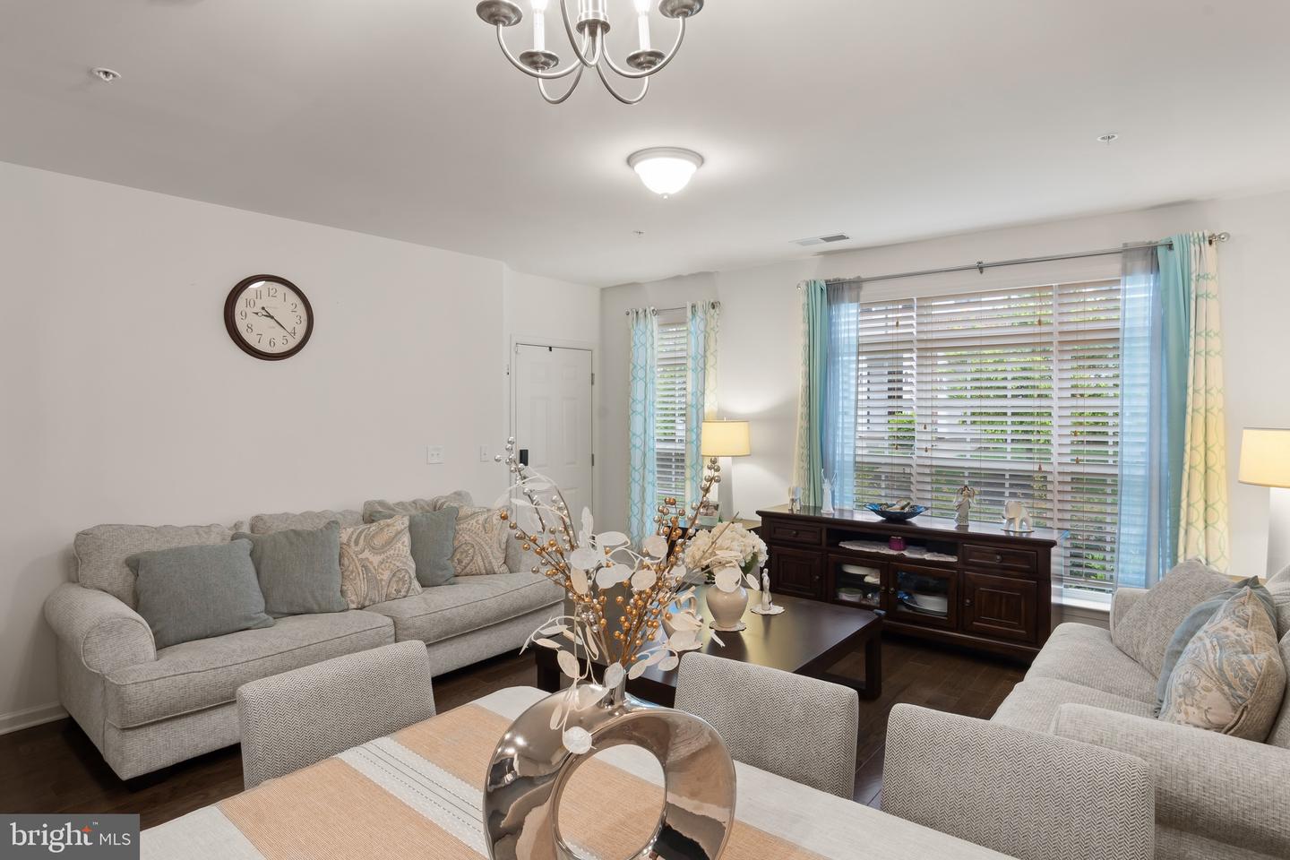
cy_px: 430
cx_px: 645
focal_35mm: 18
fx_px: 645
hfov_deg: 90.0
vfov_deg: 67.4
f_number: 11
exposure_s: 1.5
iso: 250
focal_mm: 12
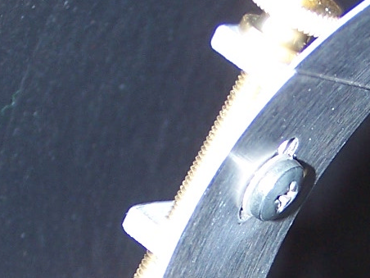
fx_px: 1304
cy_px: 207
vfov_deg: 12.1
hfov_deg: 16.1
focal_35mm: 122
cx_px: 259
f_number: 3.2
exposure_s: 1/45
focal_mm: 11.5
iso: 80
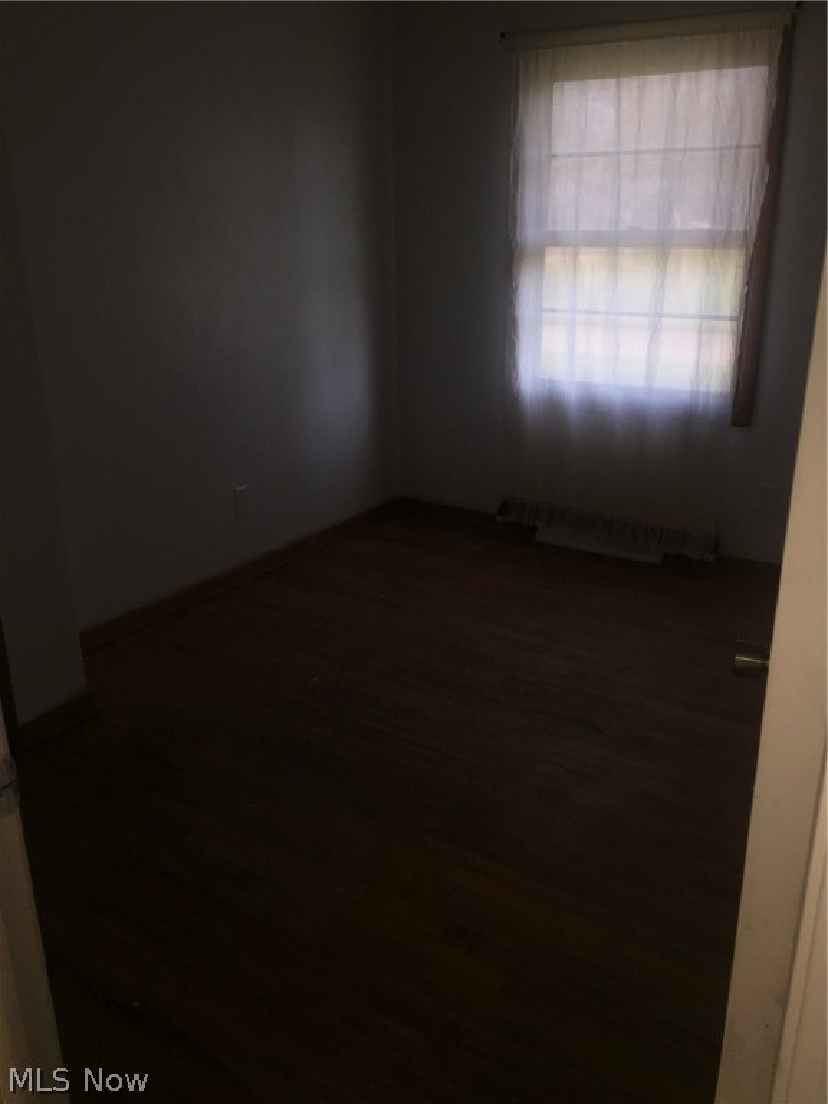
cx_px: 414
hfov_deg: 48.2
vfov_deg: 61.7
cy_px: 552
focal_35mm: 29
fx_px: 925
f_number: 2.2
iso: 32
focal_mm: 4.15
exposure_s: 1/124
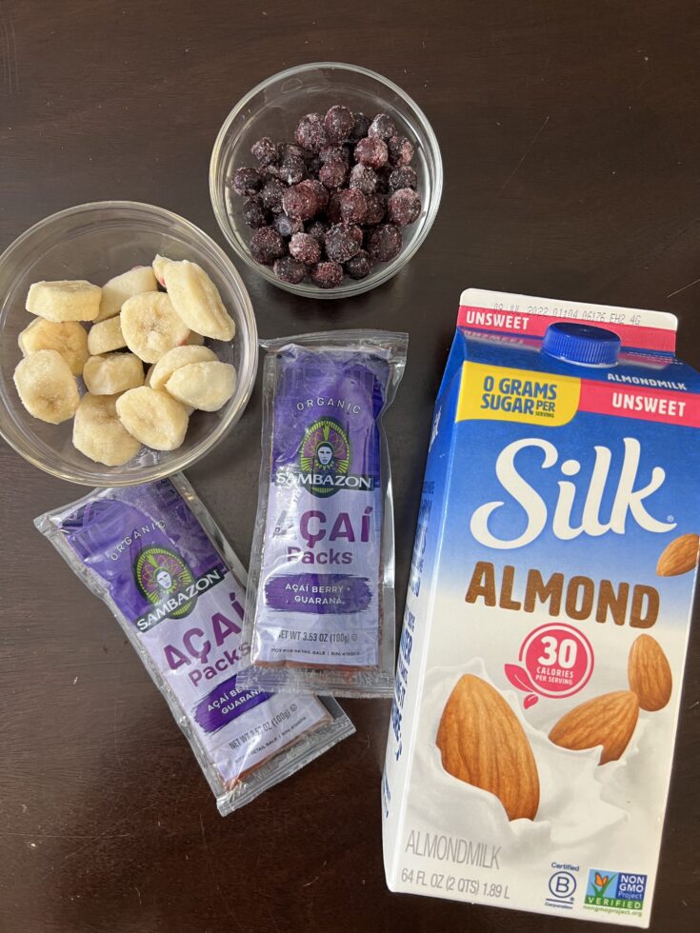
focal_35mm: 26
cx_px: 350
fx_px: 701
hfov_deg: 53.1
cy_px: 466
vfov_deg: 67.3
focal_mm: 5.7
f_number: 1.5
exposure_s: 1/60
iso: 100
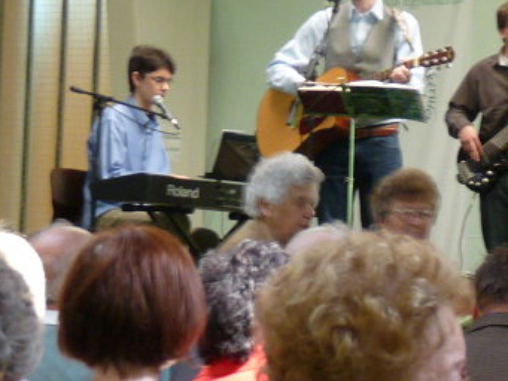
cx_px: 422
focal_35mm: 216
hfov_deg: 9.1
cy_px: 164
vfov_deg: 6.9
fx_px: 3171
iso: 200
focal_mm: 11.5
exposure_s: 1/30
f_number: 3.4
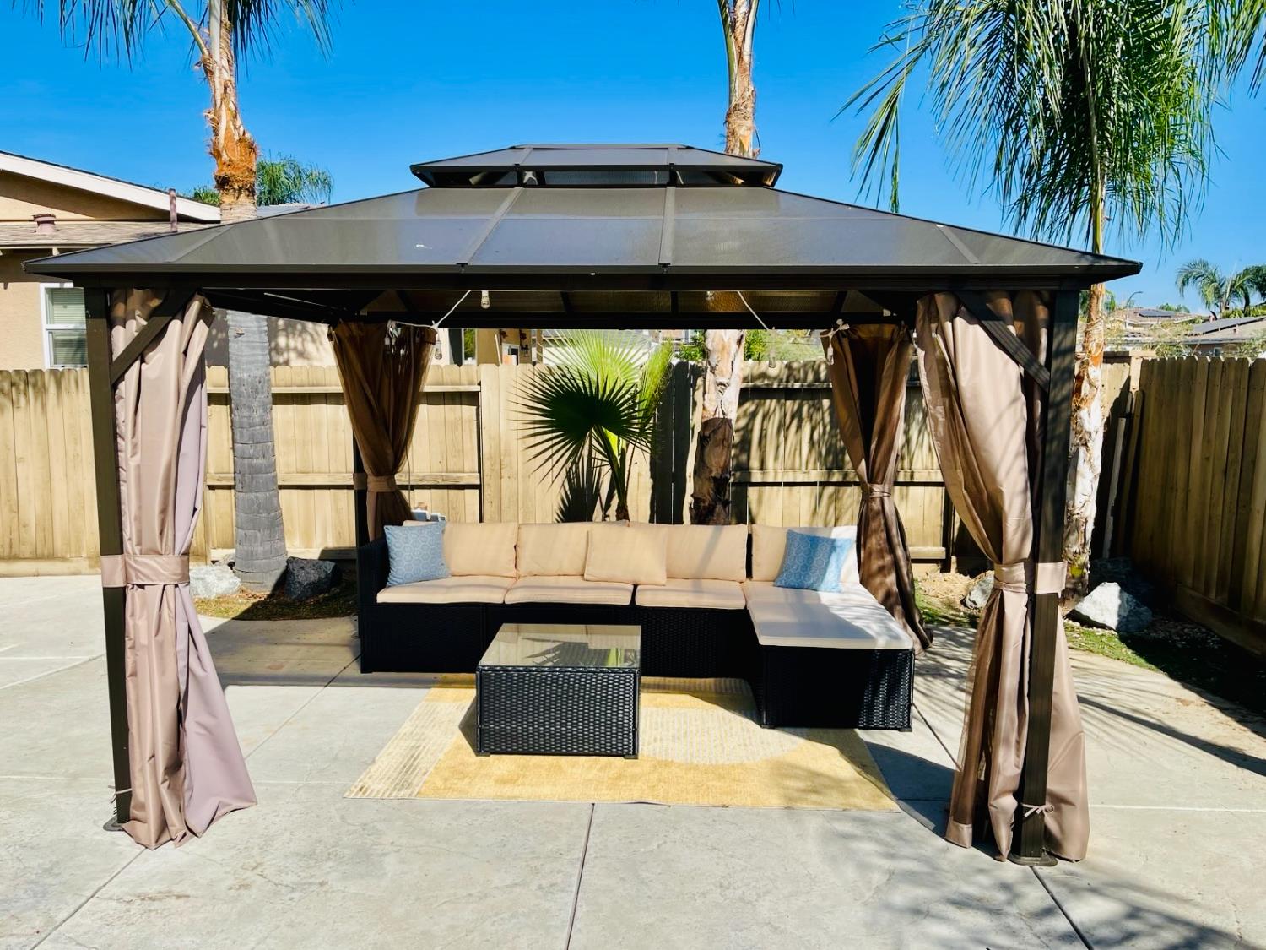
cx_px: 633
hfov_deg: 69.4
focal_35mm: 25
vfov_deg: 54.9
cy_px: 475
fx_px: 914
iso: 32
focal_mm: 5.1
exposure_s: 1/3663
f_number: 1.6
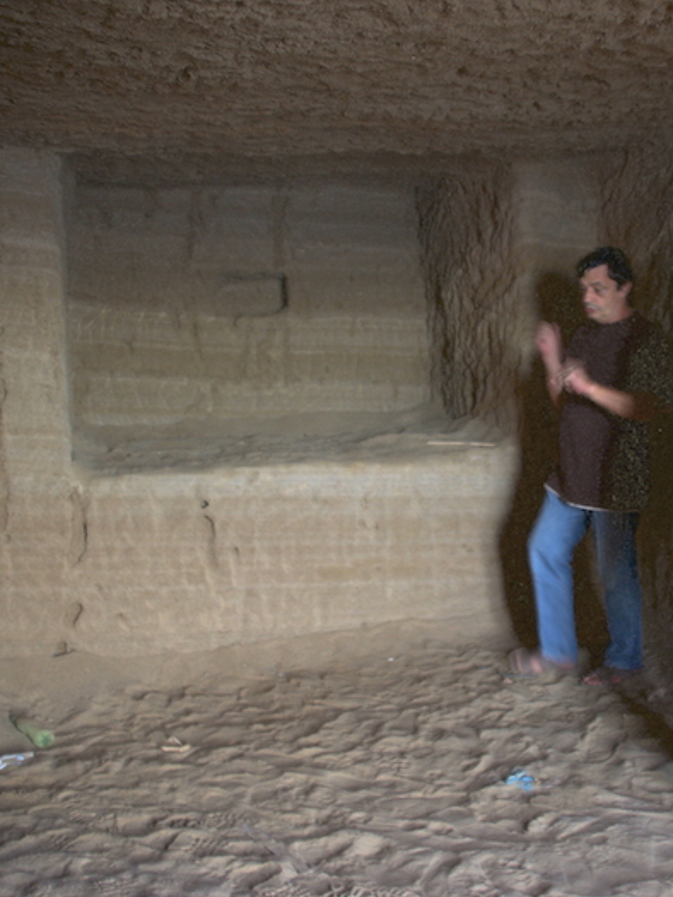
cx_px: 502
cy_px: 444
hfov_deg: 34.4
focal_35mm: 41
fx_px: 1062
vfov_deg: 45.8
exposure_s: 1/5
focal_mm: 28
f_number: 3.5
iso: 400
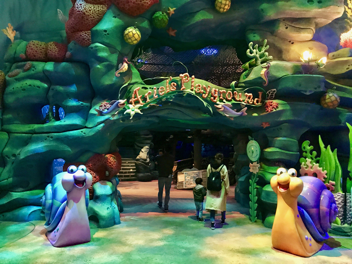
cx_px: 176
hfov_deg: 63.4
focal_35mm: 28
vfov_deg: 49.7
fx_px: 285
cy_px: 132
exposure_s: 1/4
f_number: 1.8
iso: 100
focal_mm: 3.99
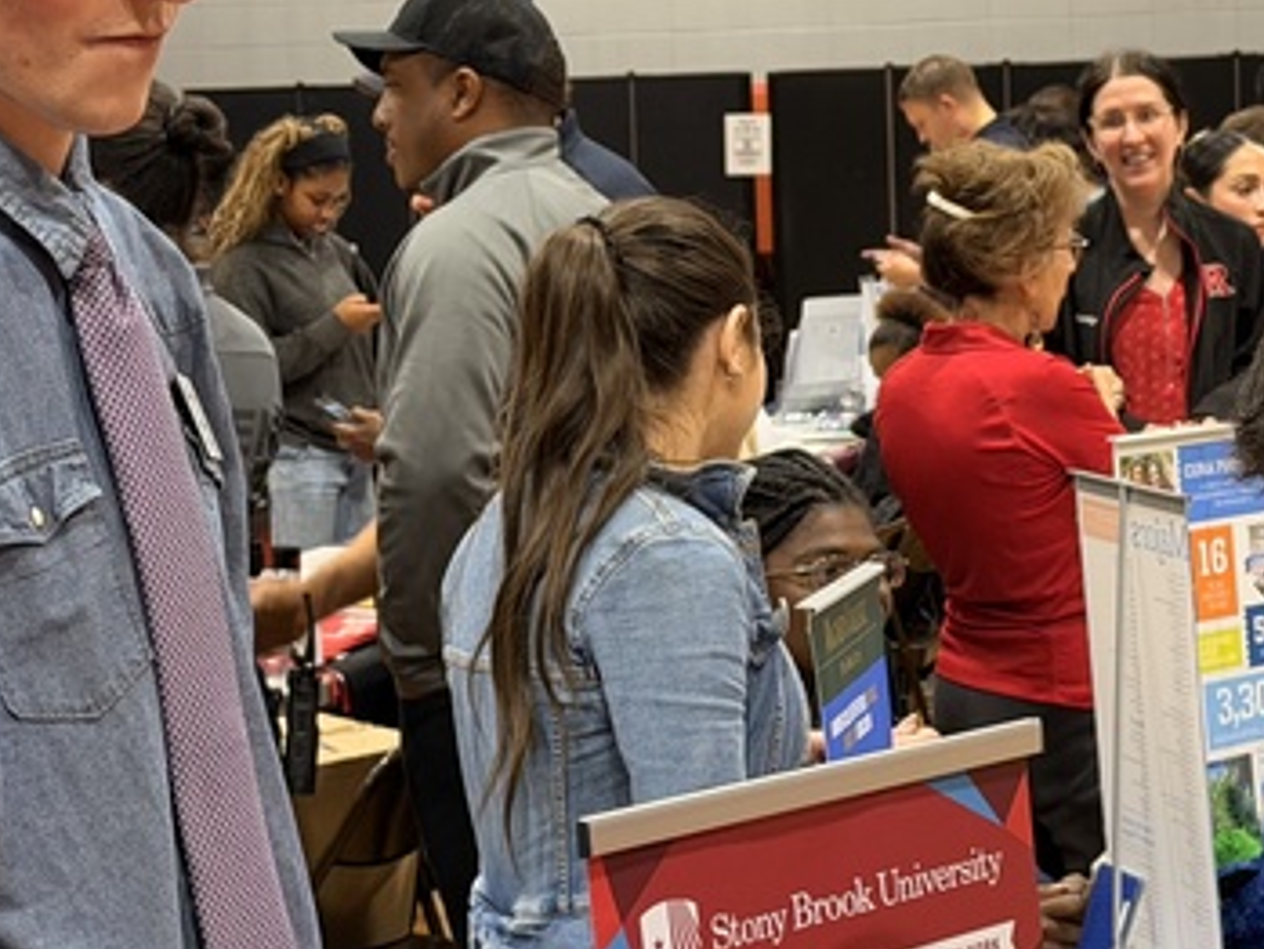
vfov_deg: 13.5
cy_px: 551
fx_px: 4018
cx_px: 895
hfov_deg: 17.8
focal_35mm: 110
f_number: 1.78
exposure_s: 1/41
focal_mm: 6.76
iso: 80
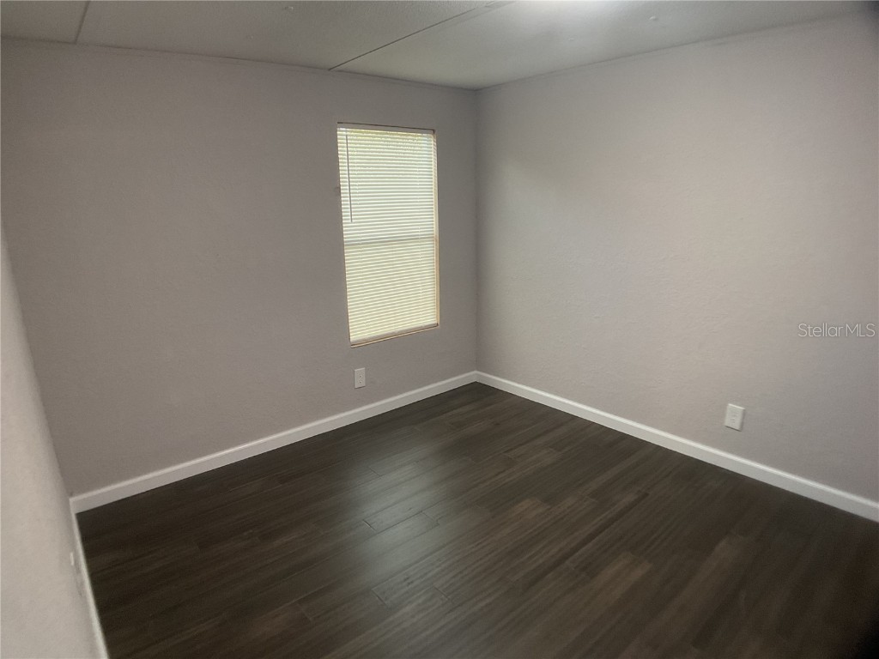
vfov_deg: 48.2
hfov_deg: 61.7
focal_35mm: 29
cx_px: 440
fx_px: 736
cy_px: 330
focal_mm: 3
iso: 64
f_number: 1.8
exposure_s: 1/60
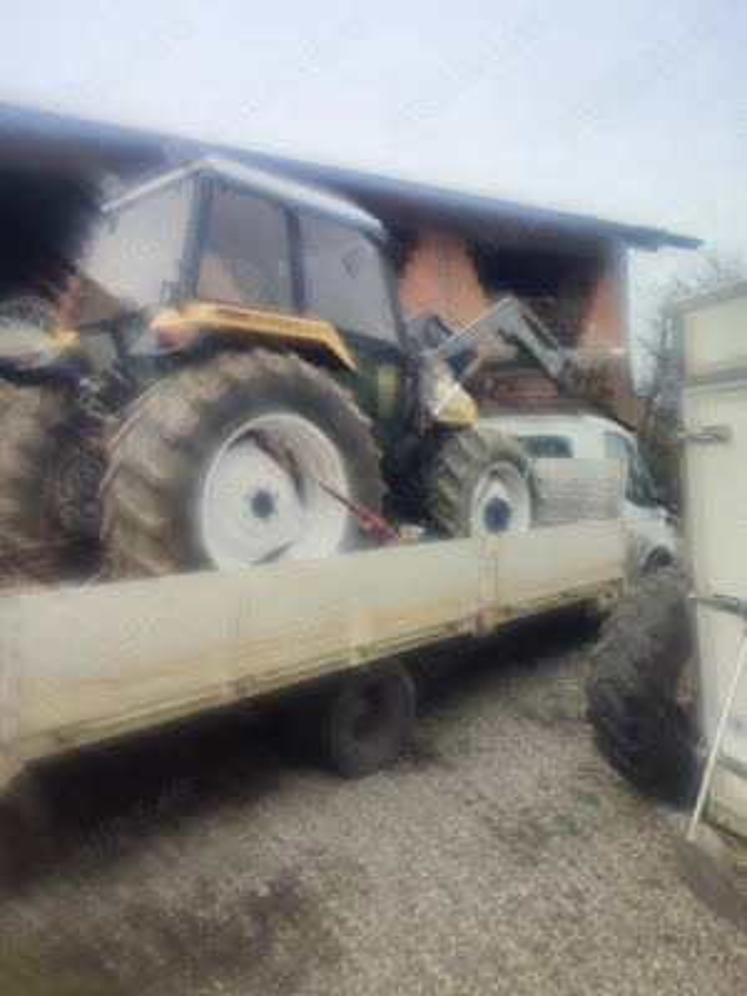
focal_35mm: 24
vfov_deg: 71.6
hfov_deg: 56.8
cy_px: 498
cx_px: 374
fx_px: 691
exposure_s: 1/315
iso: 50
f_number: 1.89
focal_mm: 5.89
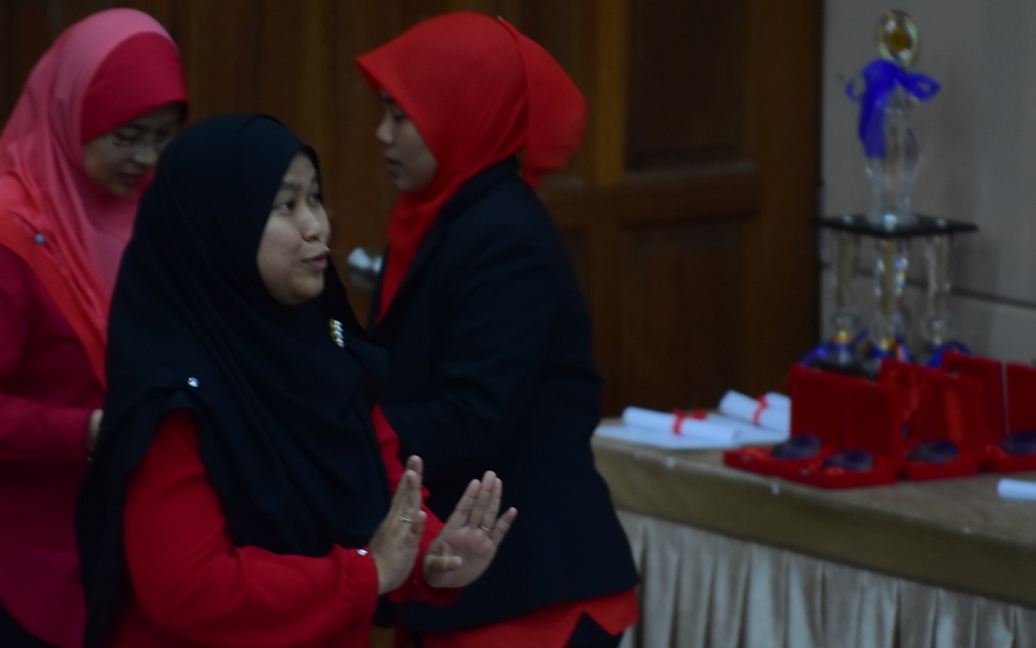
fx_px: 9994
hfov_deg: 5.9
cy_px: 298
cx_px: 512
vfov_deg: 3.7
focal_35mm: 354
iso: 2000
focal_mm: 200
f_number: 2.8
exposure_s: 1/160
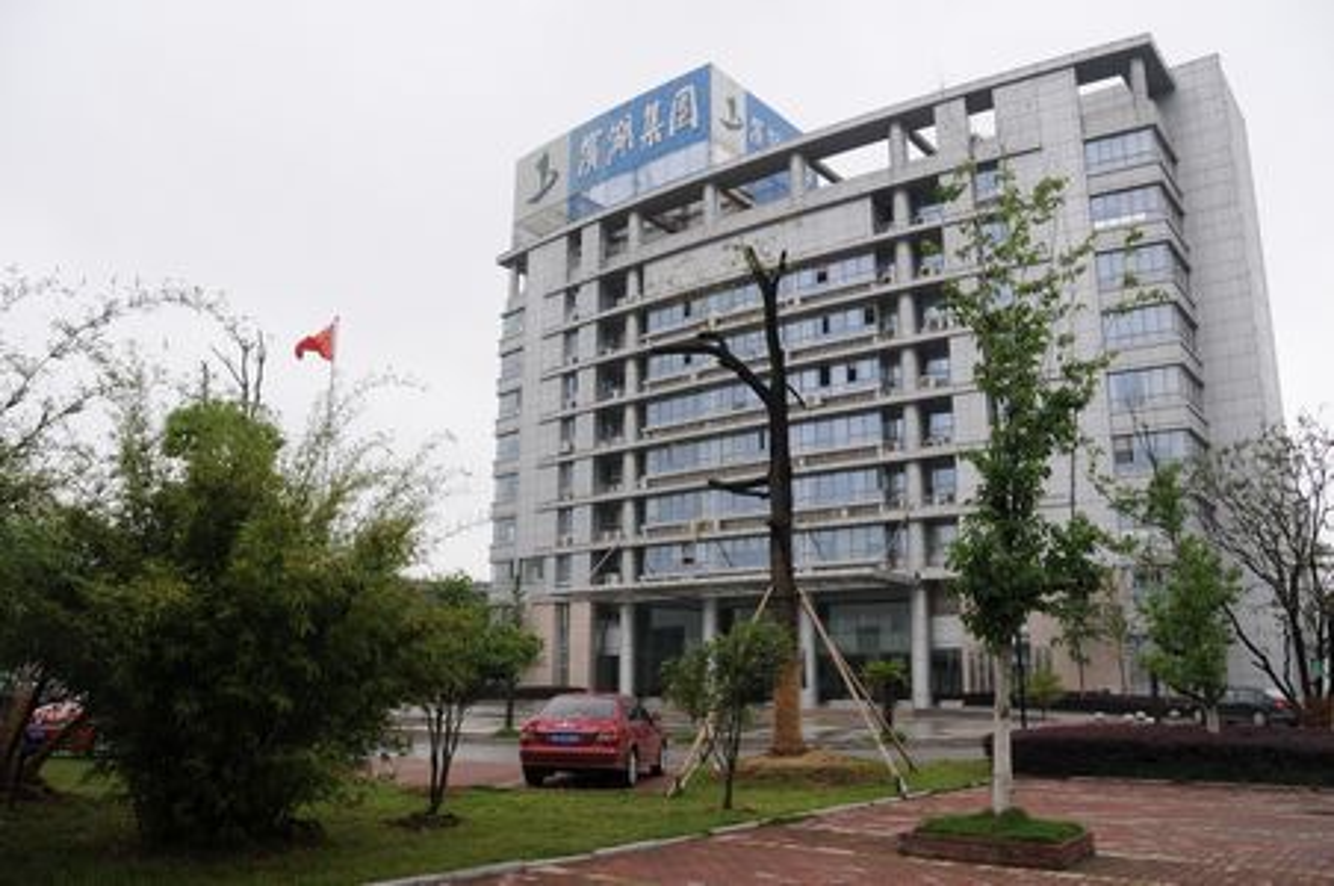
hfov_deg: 67.5
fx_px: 999
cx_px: 667
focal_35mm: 27
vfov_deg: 47.8
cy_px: 443
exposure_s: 1/160
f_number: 6.3
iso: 200
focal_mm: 18
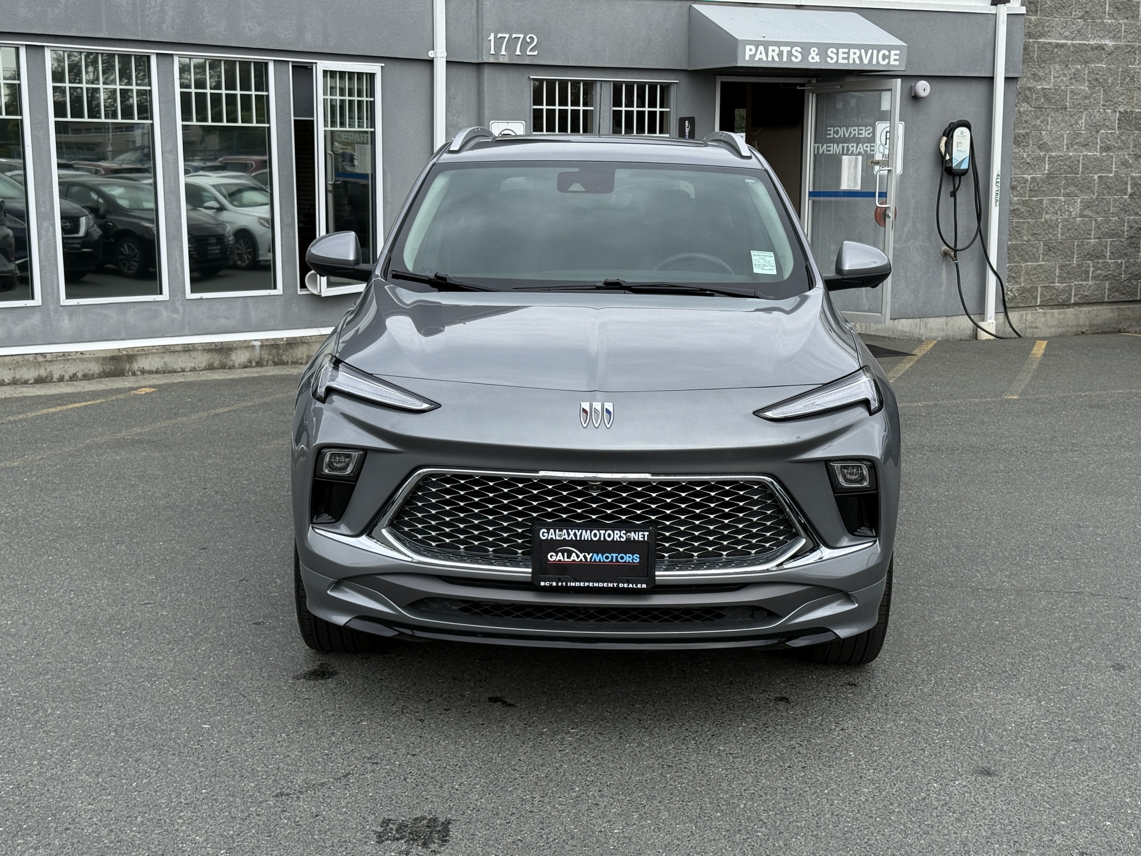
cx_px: 570
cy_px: 428
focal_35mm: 48
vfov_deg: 30.3
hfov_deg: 39.7
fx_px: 1582
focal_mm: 6.76
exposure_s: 1/2146
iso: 64
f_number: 1.78
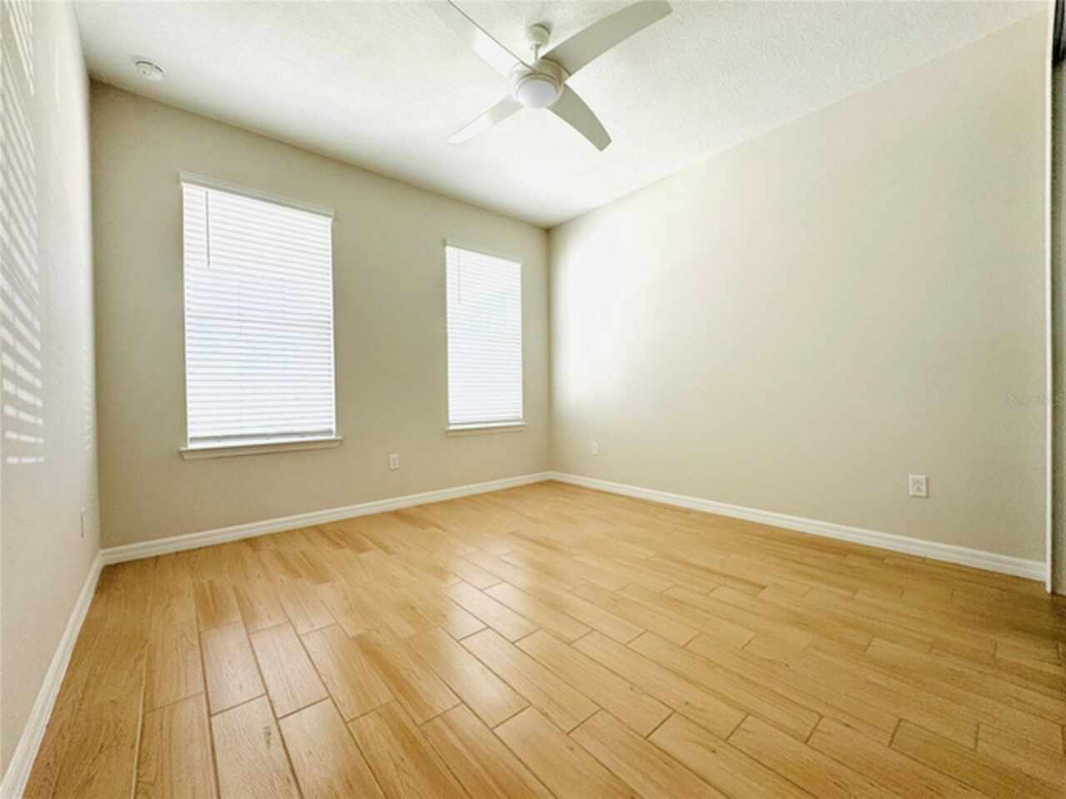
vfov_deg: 85.7
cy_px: 400
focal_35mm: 14
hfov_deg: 102.1
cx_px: 533
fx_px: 431
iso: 80
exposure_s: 1/99
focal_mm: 2.22
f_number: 2.2
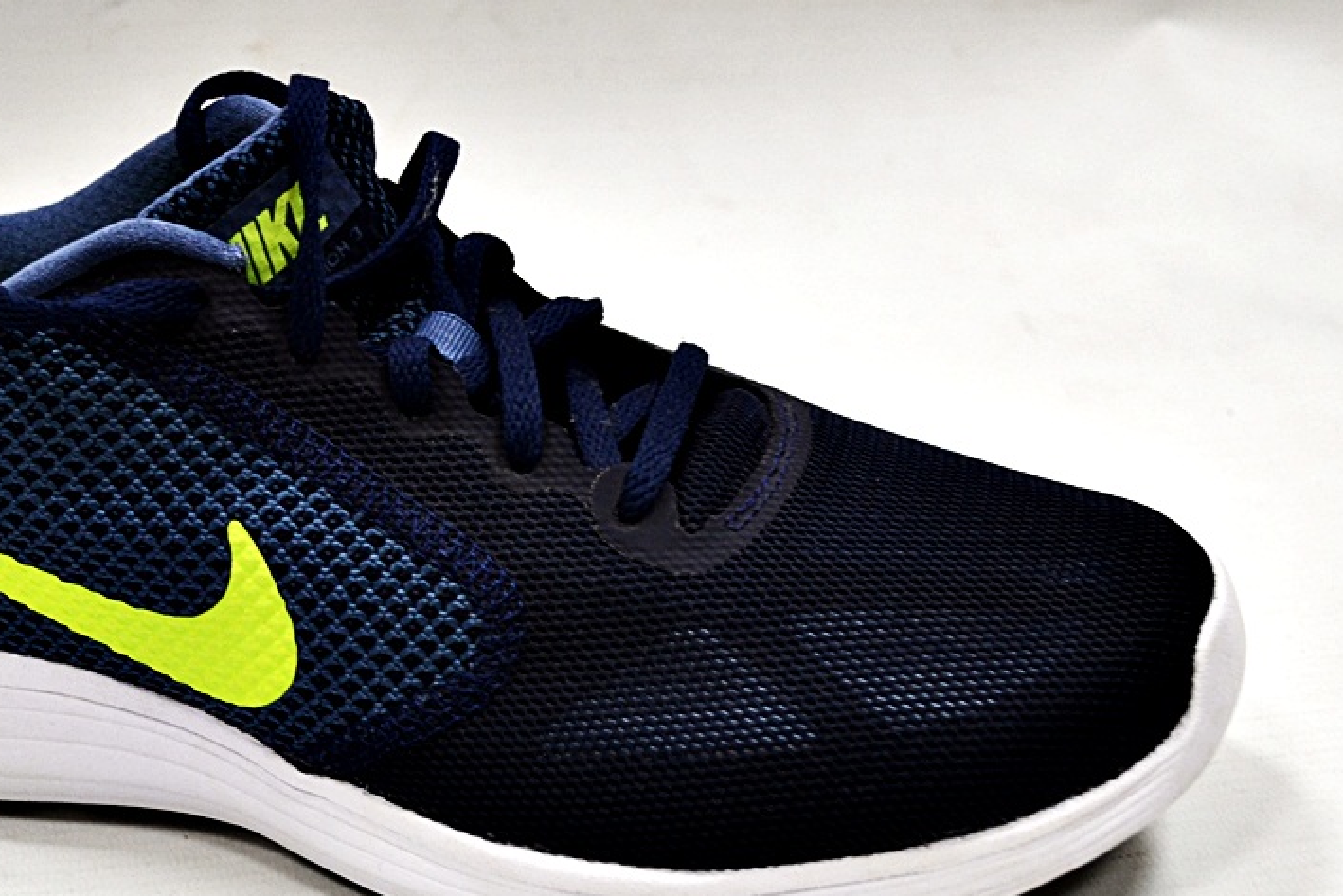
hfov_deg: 30.4
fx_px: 2463
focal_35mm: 66
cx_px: 532
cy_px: 515
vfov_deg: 20.6
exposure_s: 1/40
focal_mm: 26
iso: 400
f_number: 4.2
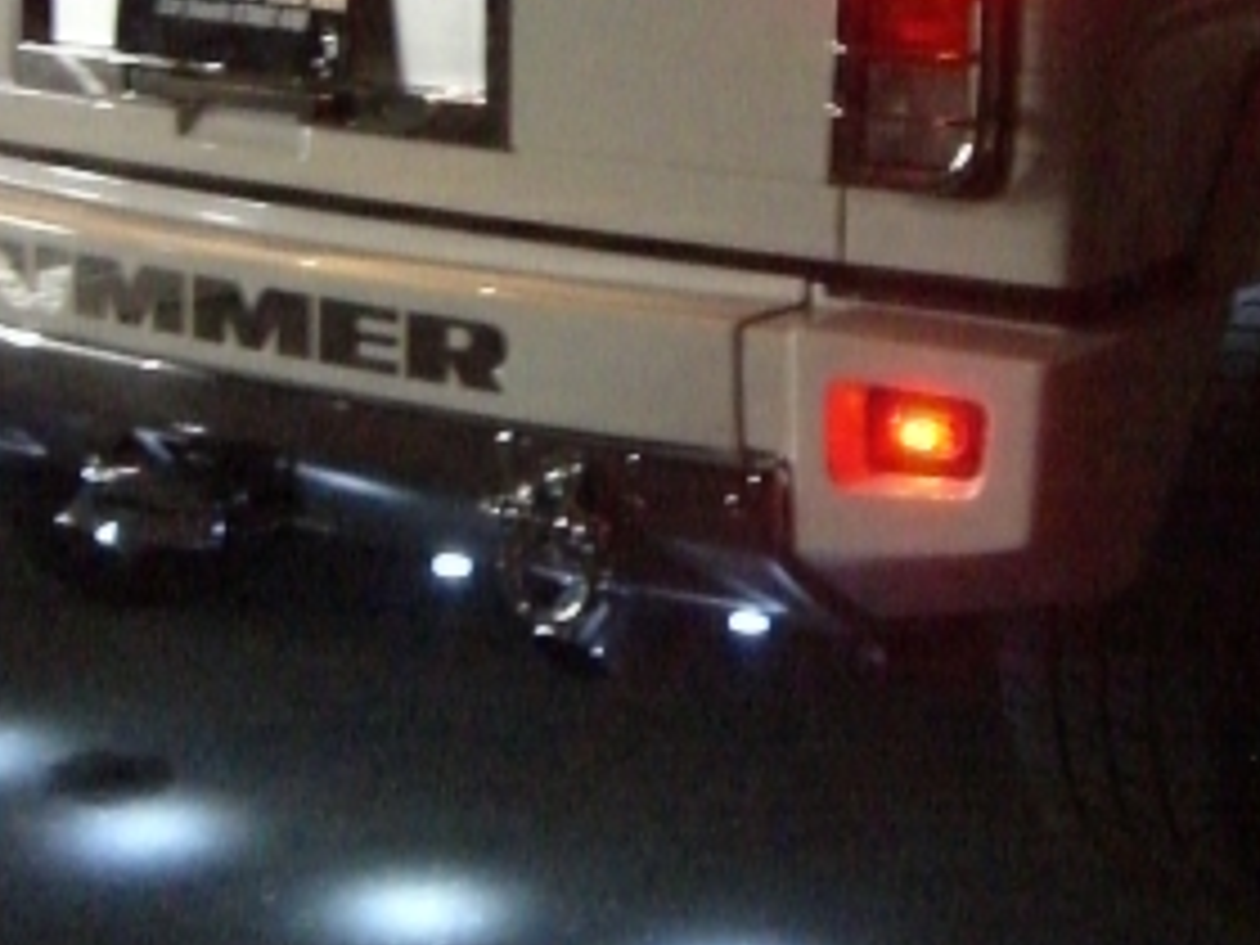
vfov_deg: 16.7
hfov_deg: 22.4
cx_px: 860
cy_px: 76
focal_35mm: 87
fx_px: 3167
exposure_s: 1/15
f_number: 2.7
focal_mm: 6.2
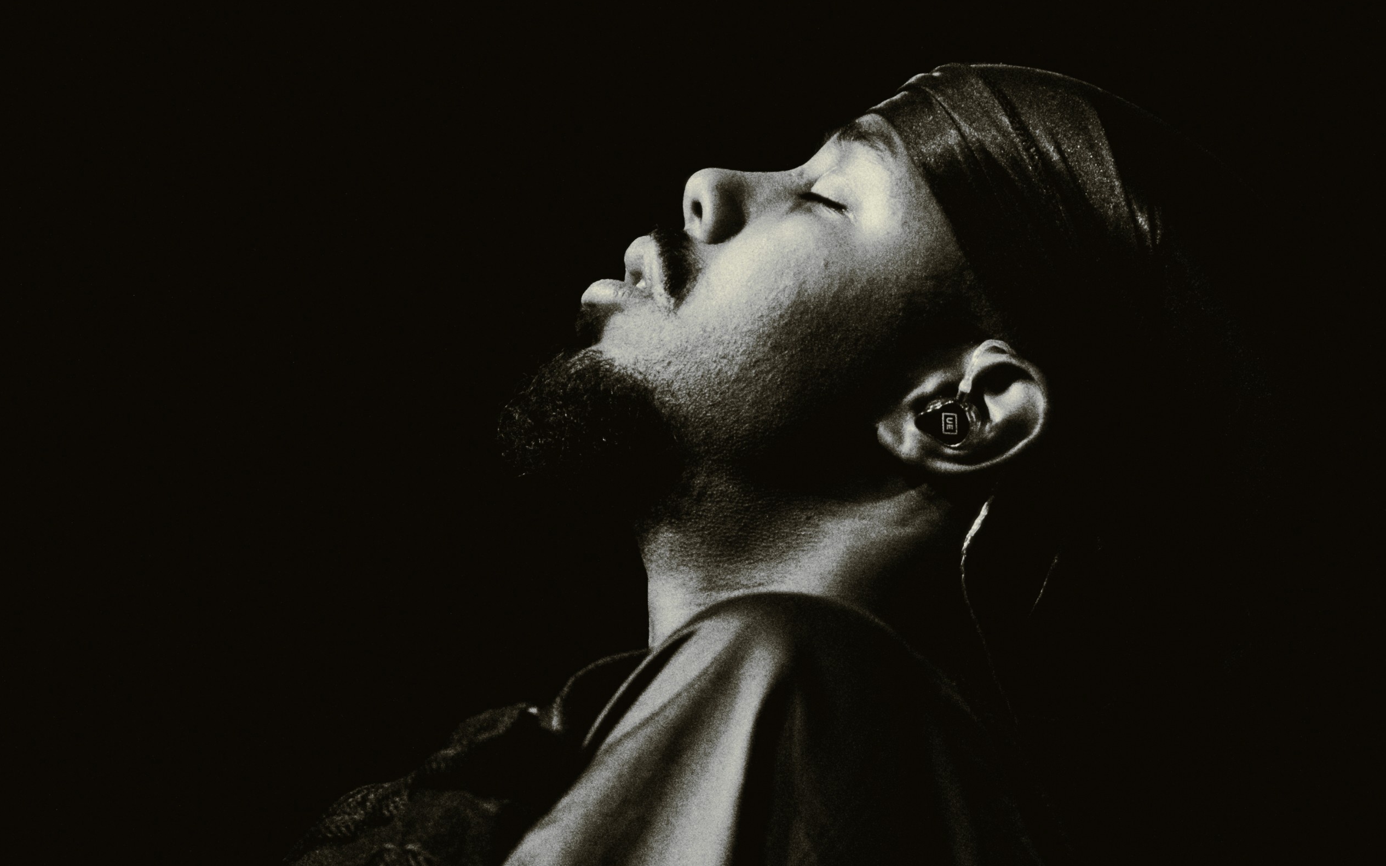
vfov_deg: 4.6
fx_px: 10841
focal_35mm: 287
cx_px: 596
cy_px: 470
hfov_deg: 7.3
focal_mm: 168
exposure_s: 1/250
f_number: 5.6
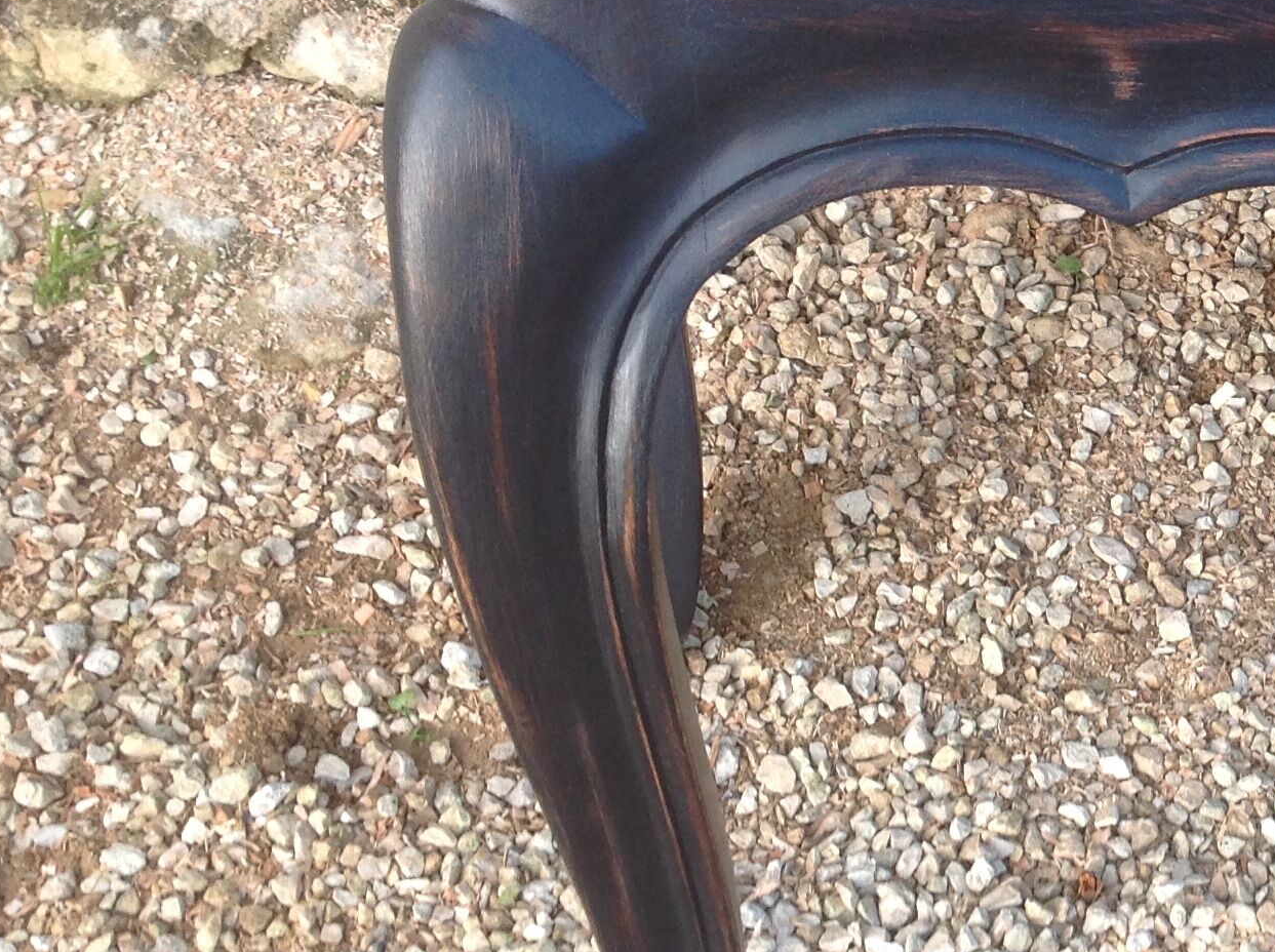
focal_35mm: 73
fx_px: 2684
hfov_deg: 25.3
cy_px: 387
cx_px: 1306
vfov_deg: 20.1
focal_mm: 4.28
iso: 64
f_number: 2.4
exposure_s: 1/40
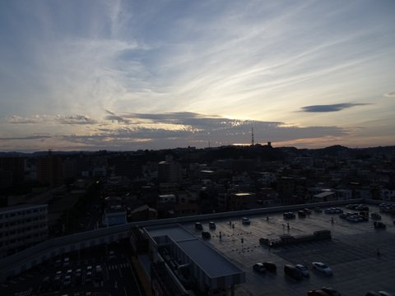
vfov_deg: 56.8
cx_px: 198
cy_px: 148
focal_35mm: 24
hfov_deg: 71.6
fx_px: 274
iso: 80
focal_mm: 4.1
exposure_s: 1/640
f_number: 3.5
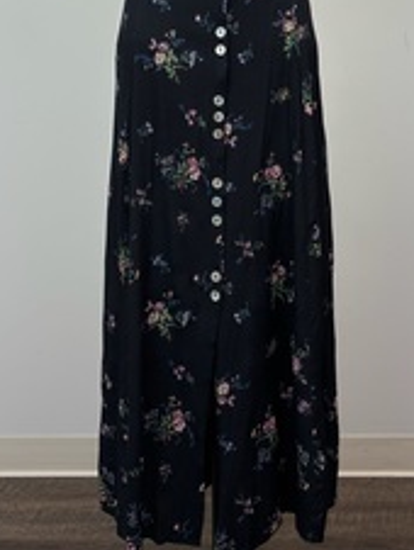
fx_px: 732
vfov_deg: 39.5
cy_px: 105
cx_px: 226
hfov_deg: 31.6
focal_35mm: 46
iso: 32
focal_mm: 5.96
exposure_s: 1/157
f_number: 1.6
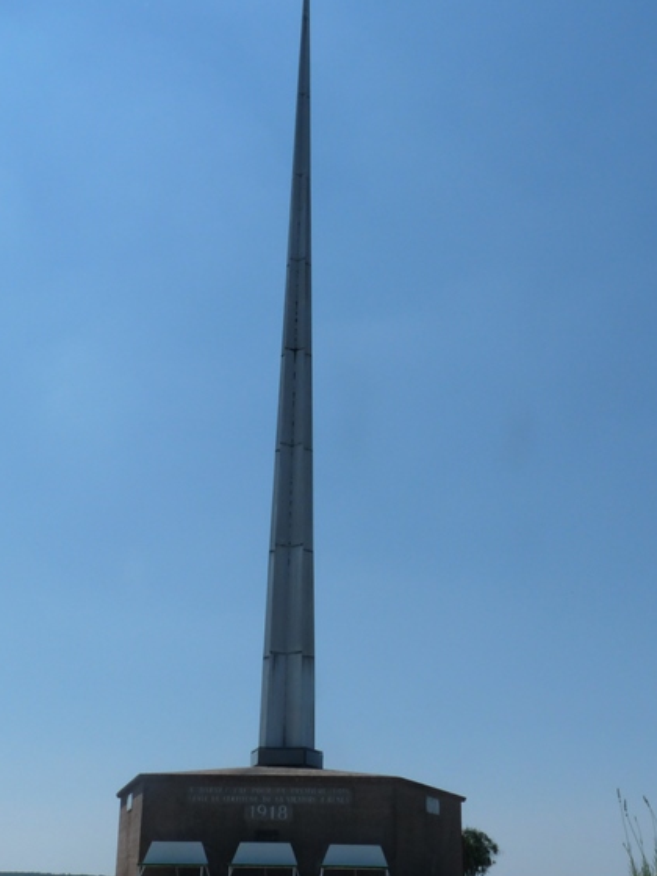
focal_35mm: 44
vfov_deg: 42.7
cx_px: 321
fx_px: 1113
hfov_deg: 32.9
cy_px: 526
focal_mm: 4.8
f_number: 8
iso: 100
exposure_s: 1/500
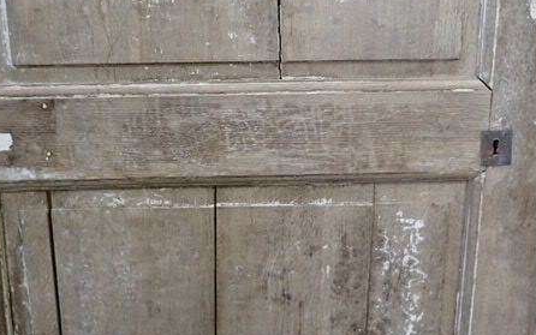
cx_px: 257
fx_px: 555
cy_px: 139
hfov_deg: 51.5
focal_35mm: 38
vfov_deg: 33.5
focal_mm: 4.5
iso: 320
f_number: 2
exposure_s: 1/30
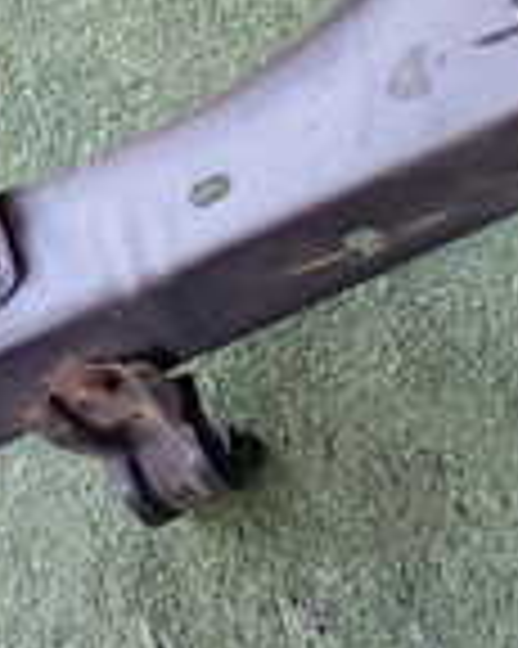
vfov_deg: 15.2
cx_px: 932
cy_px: -153
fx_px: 2340
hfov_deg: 11.7
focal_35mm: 122
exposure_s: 1/60
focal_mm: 5.4
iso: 200
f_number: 2.3
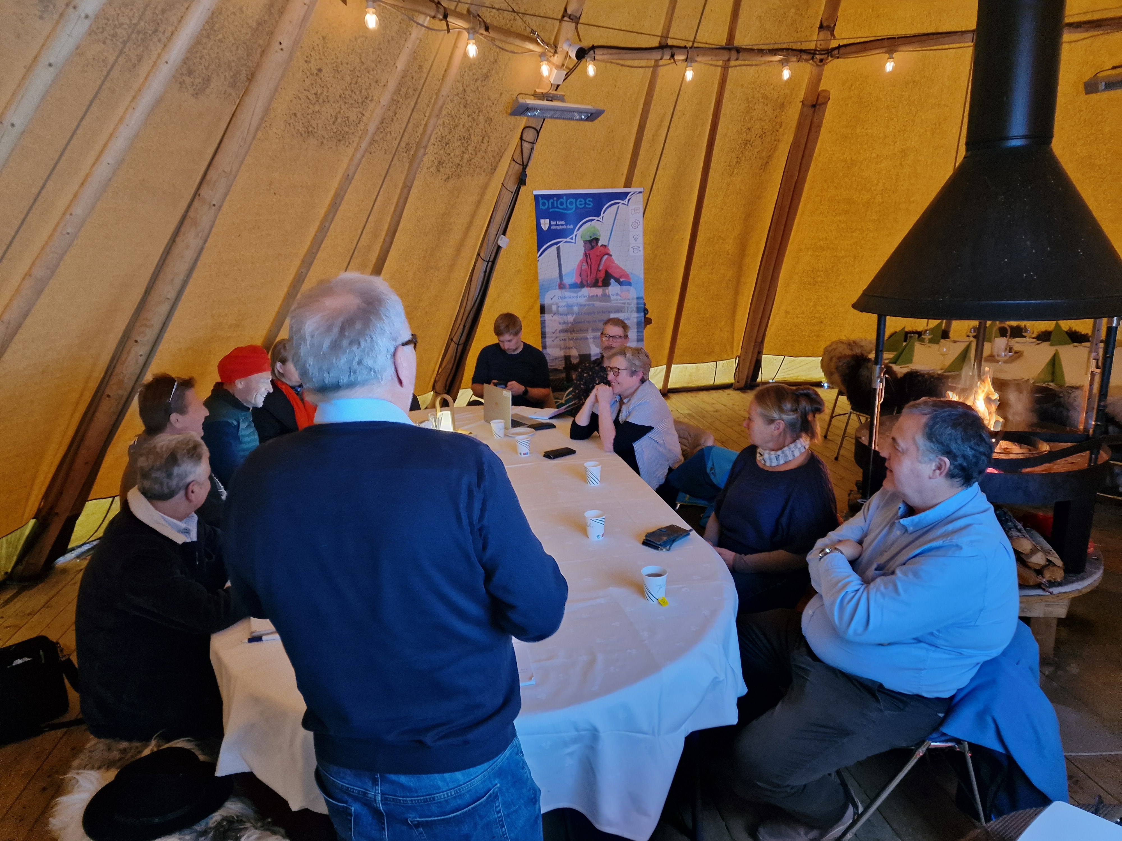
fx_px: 745
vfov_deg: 58.9
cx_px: 561
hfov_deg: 73.9
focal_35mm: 23
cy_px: 420
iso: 640
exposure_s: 1/24
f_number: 1.8
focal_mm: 6.4
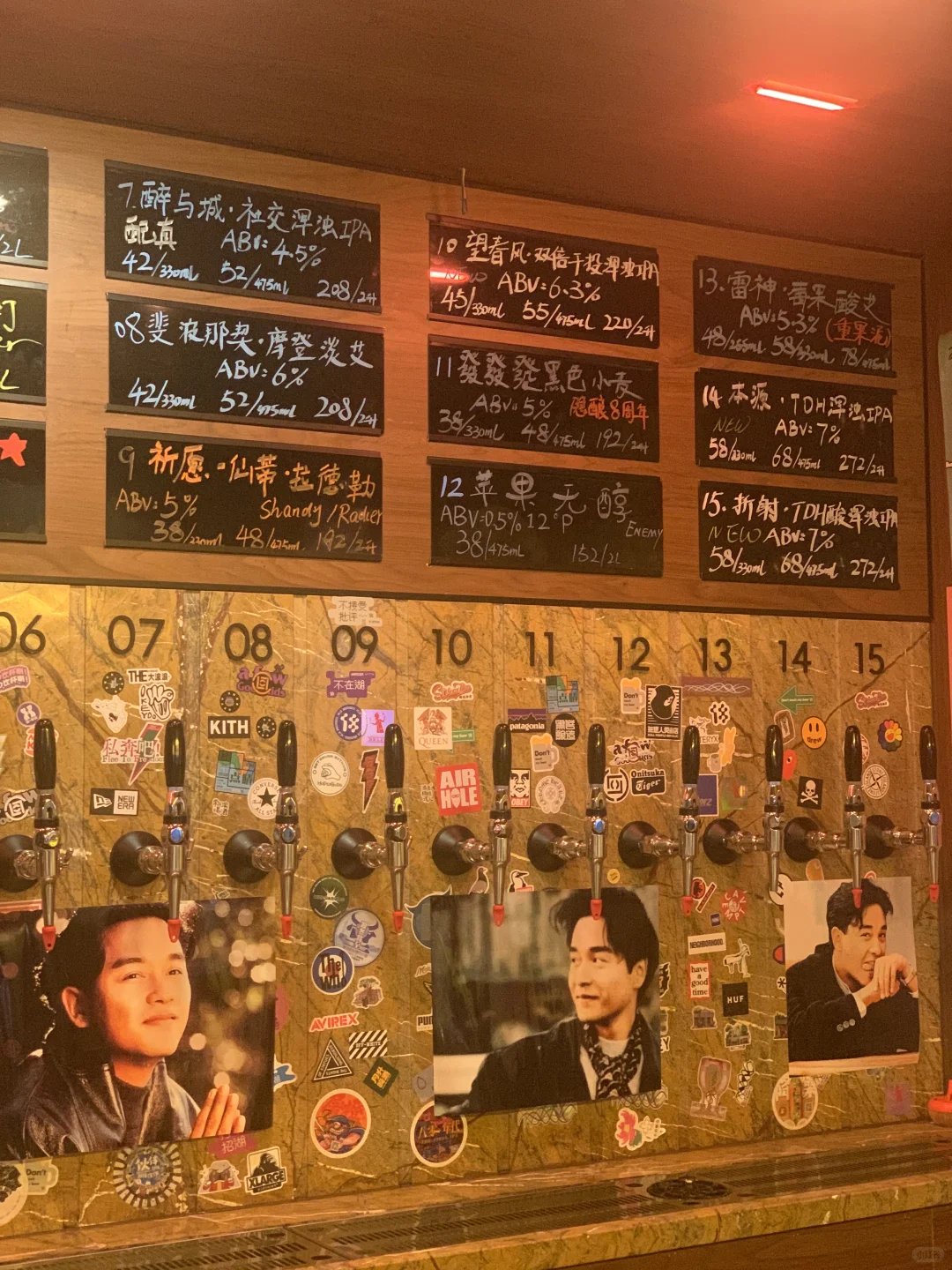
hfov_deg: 28.0
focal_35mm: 52
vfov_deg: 36.8
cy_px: 635
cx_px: 476
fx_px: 1907
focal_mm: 6
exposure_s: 1/56
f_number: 2.4
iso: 400
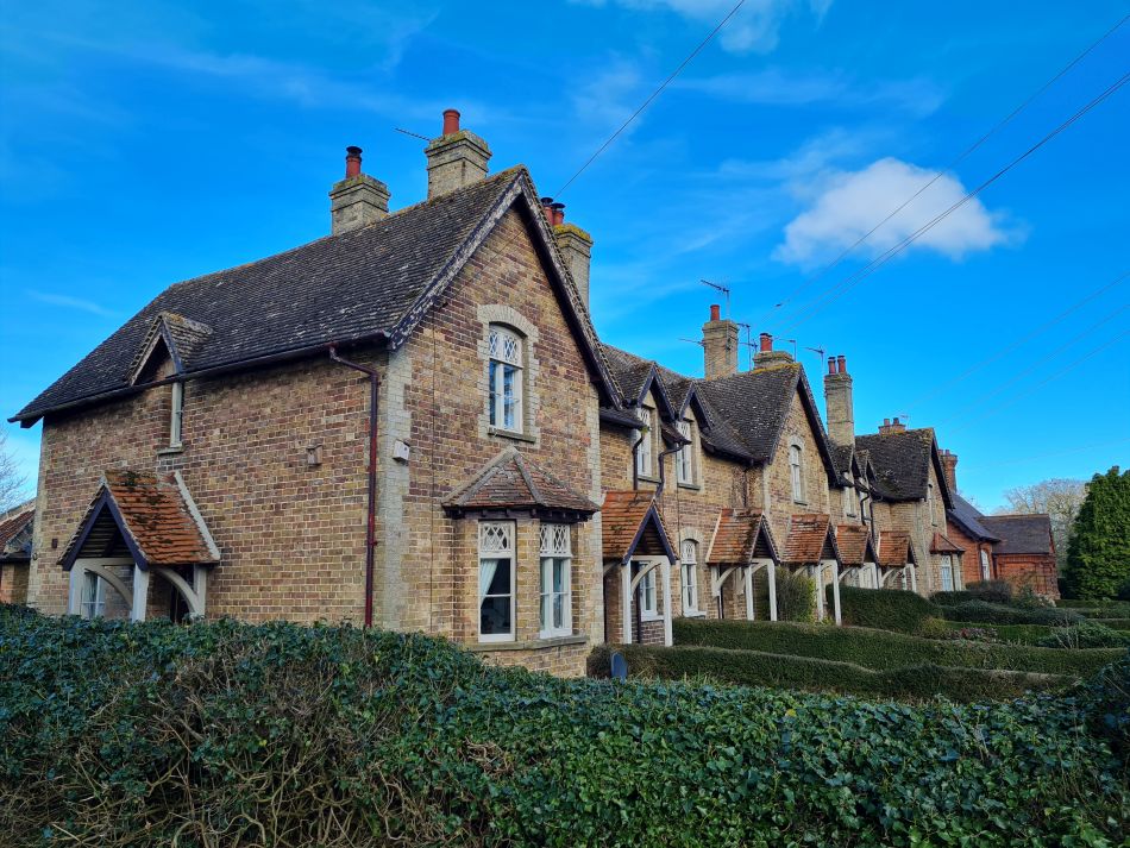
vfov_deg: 53.1
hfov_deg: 67.3
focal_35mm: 26
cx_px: 565
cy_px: 424
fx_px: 849
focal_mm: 5.4
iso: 50
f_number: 1.8
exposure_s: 1/1204
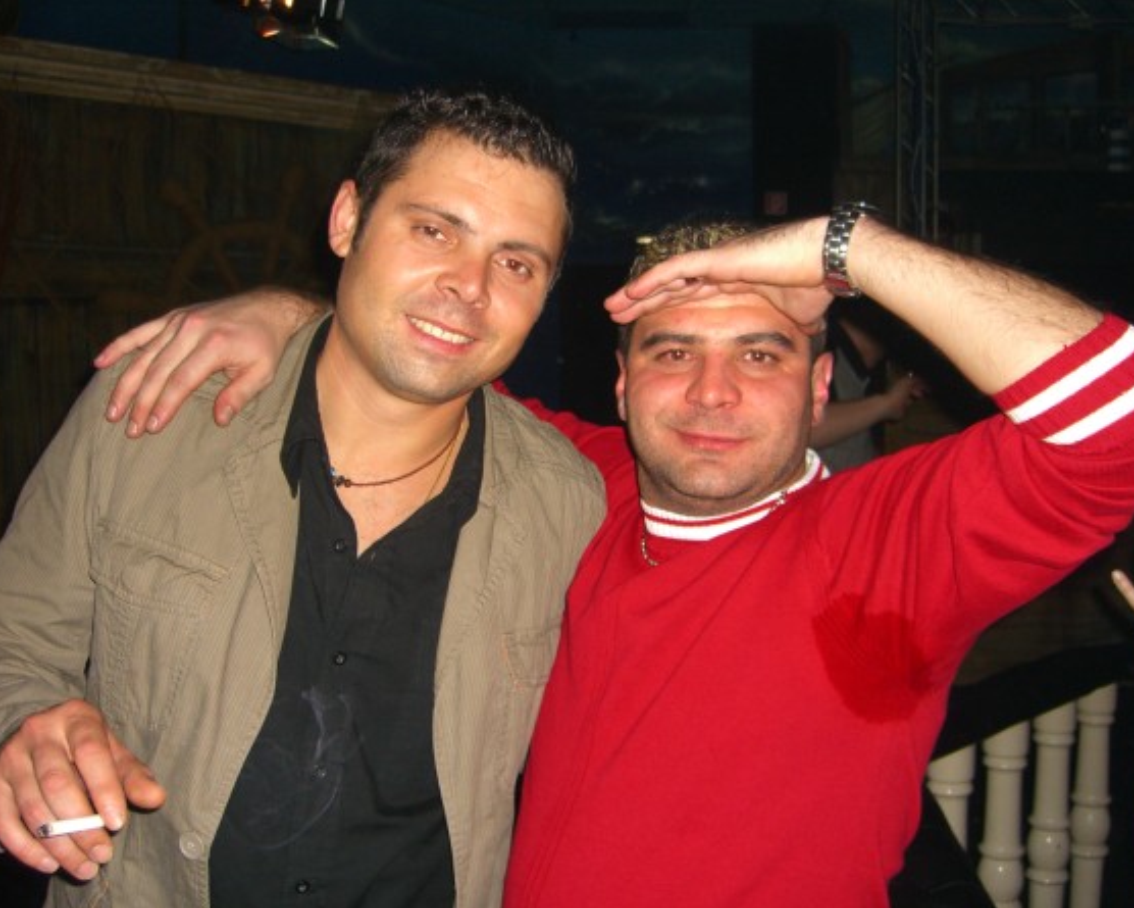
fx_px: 1343
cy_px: 457
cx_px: 565
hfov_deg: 45.8
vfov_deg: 37.3
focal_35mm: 40
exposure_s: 1/60
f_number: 2.8
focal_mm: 7.9
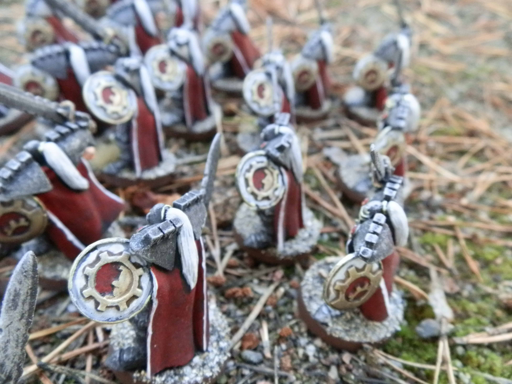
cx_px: 256
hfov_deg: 63.4
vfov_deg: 49.7
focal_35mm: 28
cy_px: 192
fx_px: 414
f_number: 3.1
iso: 400
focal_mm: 5
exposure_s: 1/100
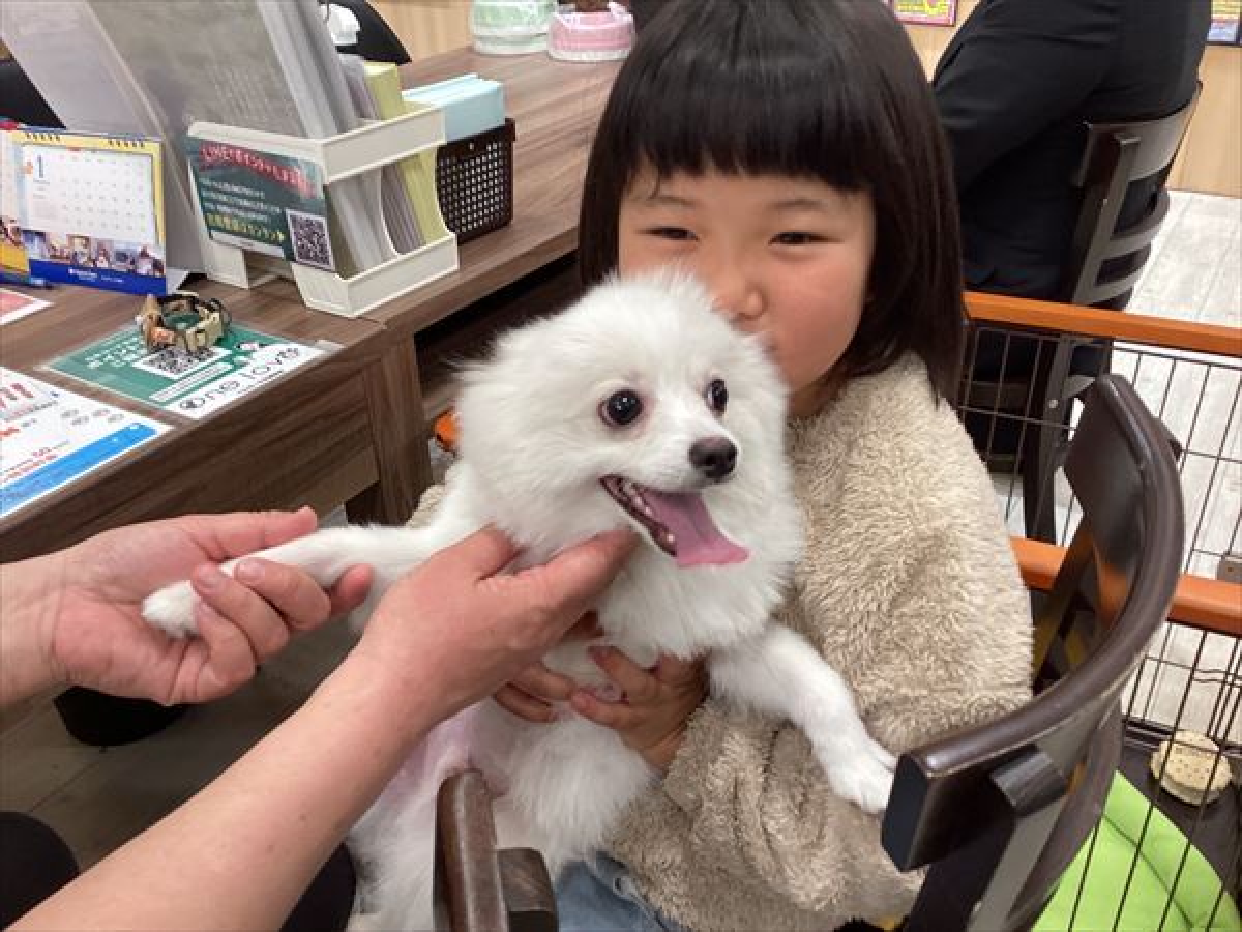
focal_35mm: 31
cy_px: 466
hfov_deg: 58.4
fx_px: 1112
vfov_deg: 45.4
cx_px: 621
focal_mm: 3.3
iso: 64
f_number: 2.4
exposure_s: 1/50
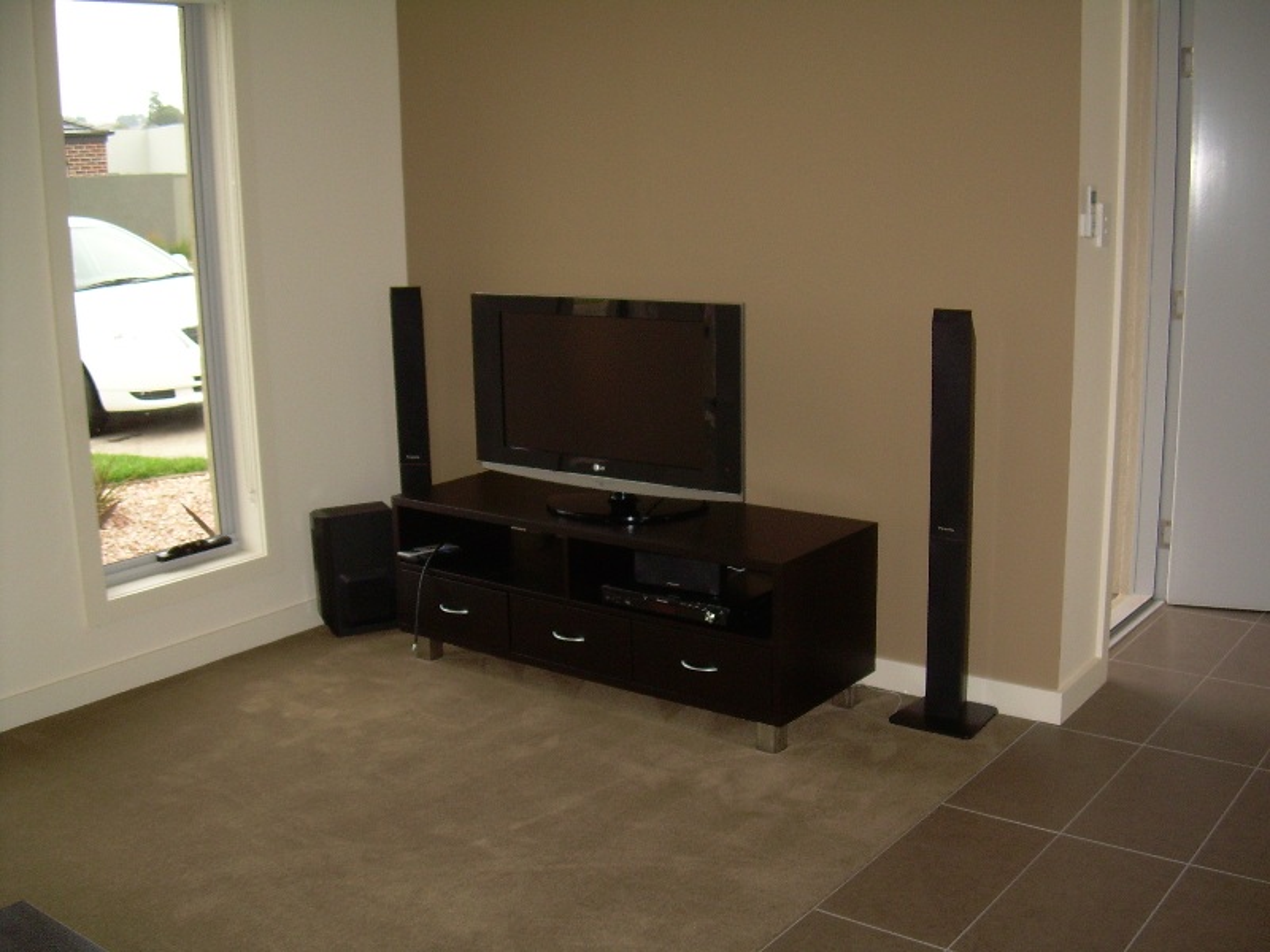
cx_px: 635
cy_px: 476
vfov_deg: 37.7
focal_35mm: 38
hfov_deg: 49.0
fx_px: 1394
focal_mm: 6.3
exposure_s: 1/60
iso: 130
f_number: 2.8
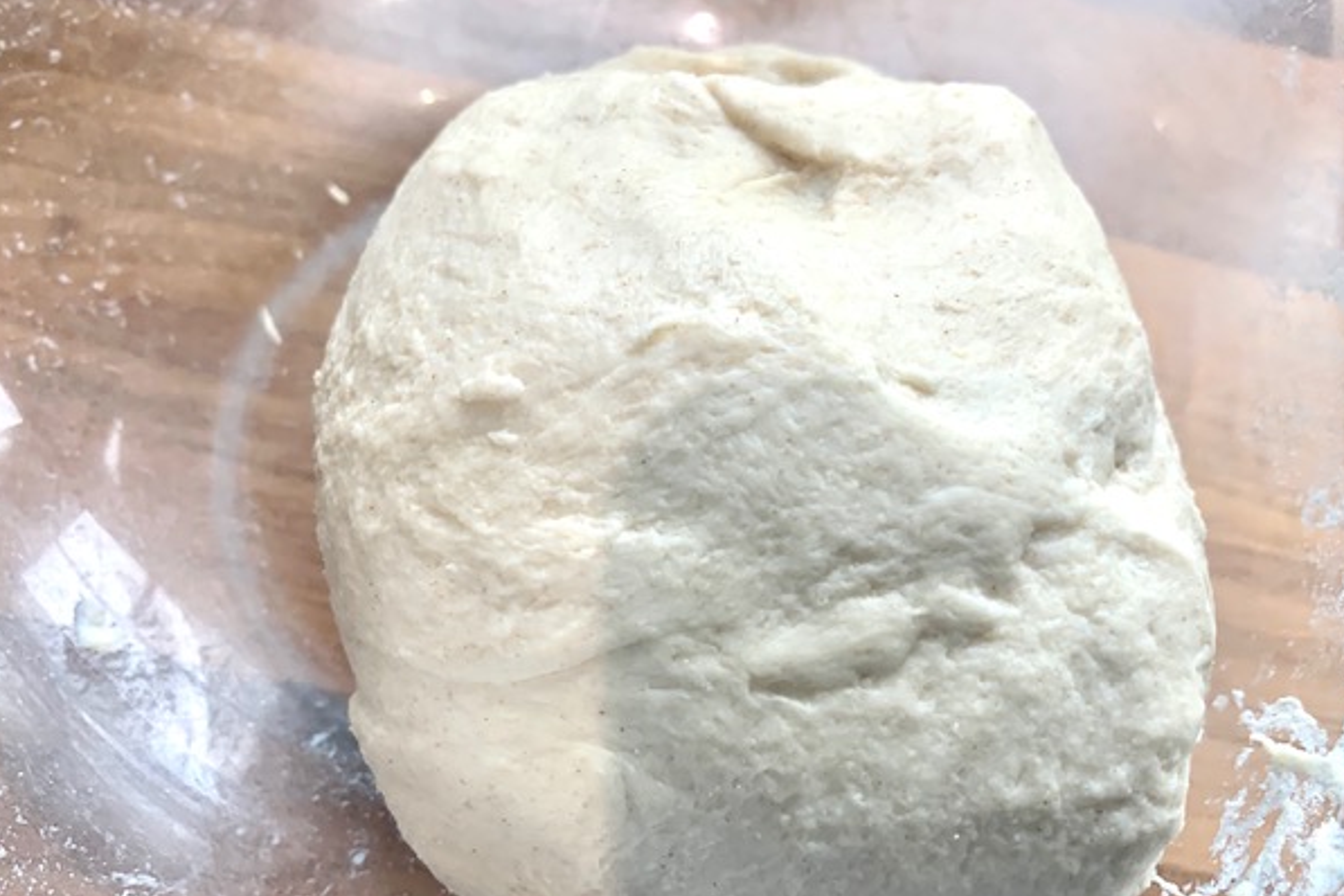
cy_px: 502
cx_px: 653
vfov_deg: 44.9
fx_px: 1083
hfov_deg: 63.6
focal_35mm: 29
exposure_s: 1/100
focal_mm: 4.25
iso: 80
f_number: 1.8
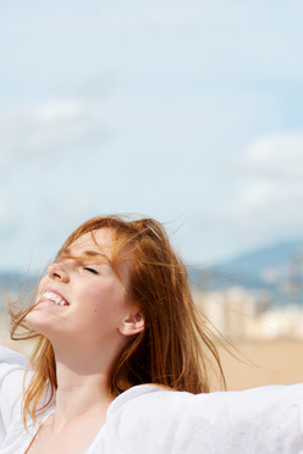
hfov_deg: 7.7
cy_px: 273
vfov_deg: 11.5
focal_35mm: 178
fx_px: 2247
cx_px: 101
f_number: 4
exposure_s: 1/2000
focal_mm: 78
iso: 100
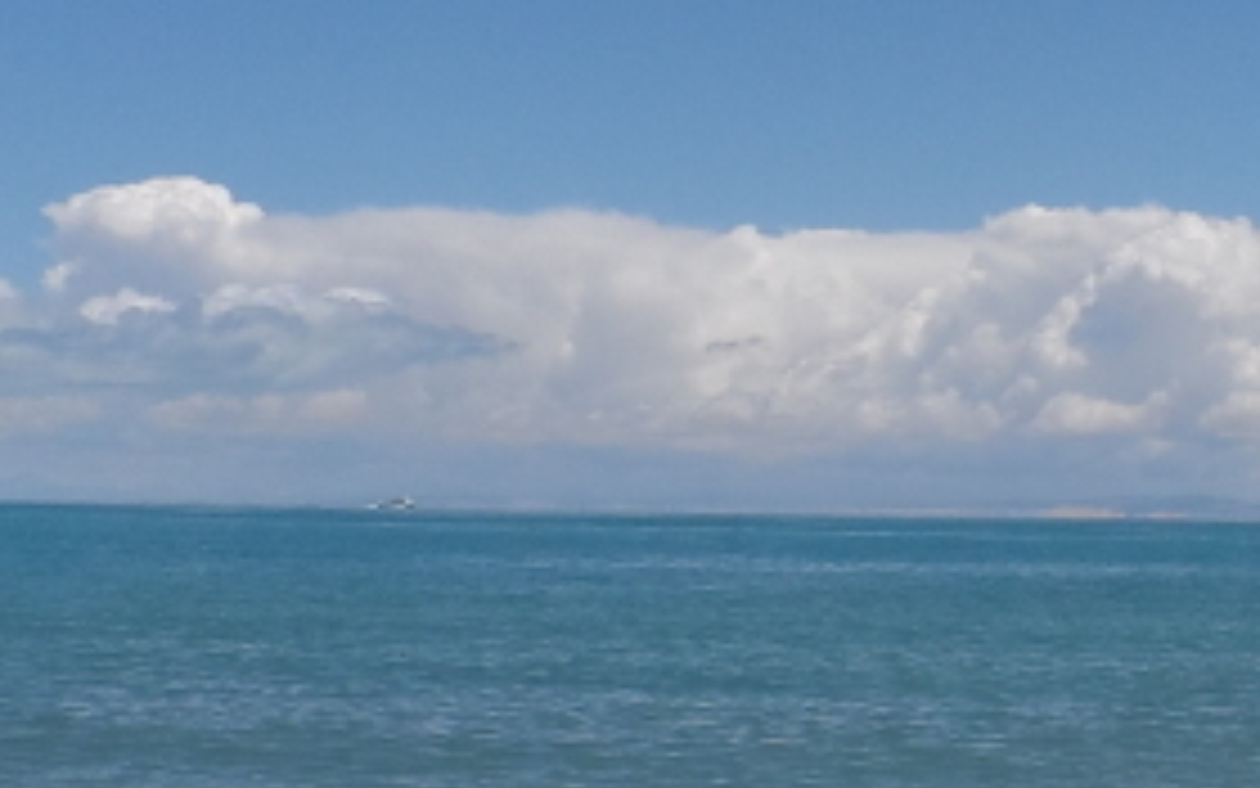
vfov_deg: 14.0
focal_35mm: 93
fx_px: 3194
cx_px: 1206
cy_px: 279
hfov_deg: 21.7
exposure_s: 1/1000
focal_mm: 4
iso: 80
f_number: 4.5
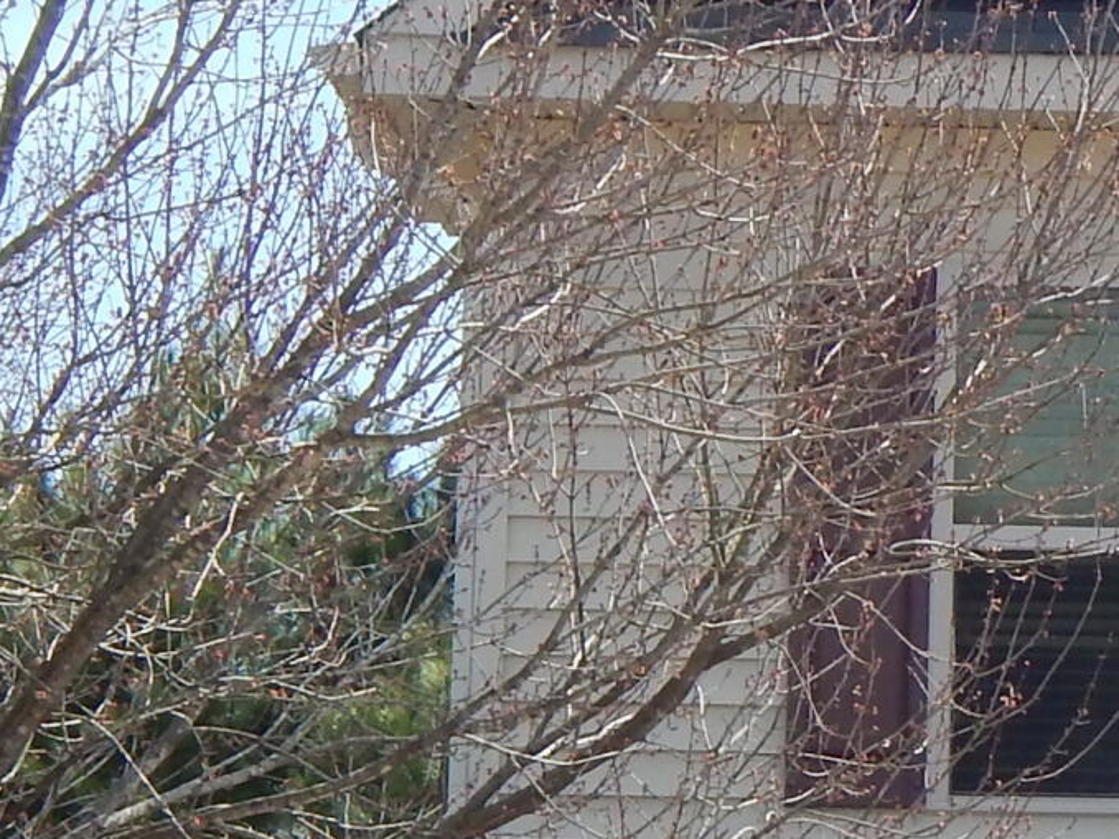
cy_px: 771
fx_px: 7854
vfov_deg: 6.1
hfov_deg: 7.8
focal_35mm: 243
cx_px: 2128
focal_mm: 9.7
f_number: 3.8
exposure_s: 1/500
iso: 125
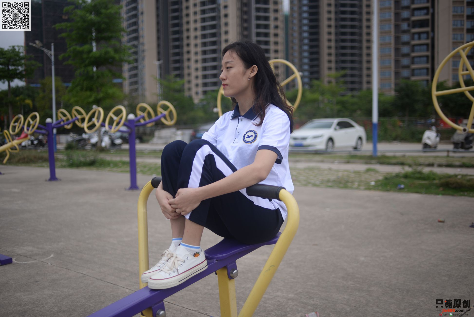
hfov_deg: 54.4
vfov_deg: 37.9
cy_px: 158
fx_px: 461
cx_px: 237
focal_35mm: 35
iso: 125
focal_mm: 35
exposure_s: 1/800
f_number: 2
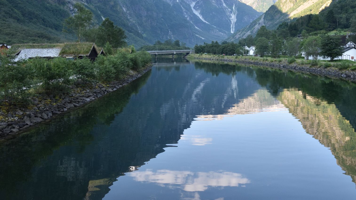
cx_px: 181
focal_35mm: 34
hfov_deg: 58.0
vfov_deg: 33.7
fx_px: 321
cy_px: 41
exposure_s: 1/200
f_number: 11
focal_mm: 24
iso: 1250
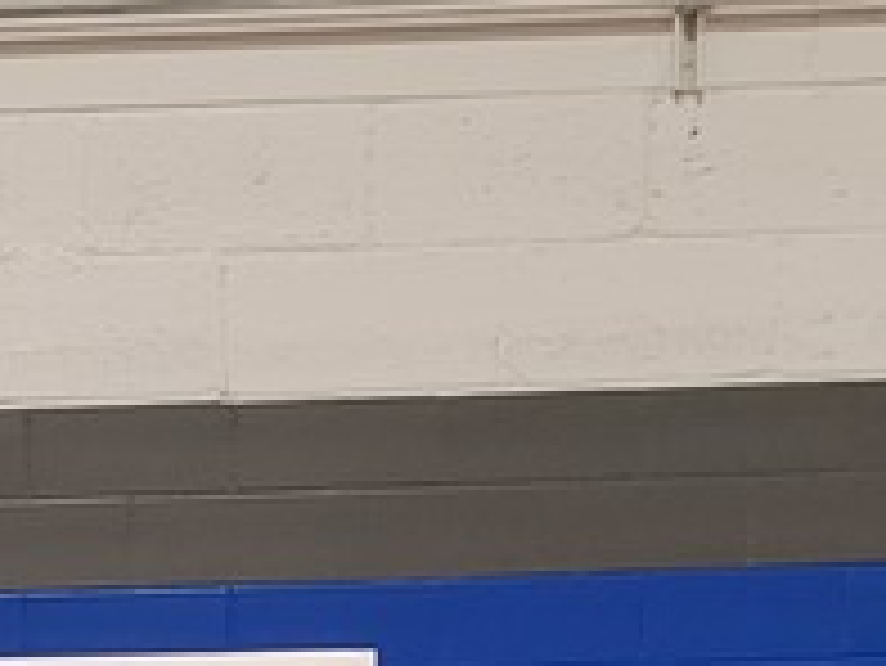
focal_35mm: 135
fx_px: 3457
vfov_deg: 9.7
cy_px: 1616
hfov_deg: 14.2
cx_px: -117
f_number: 1.8
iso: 160
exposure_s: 1/60
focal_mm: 5.4
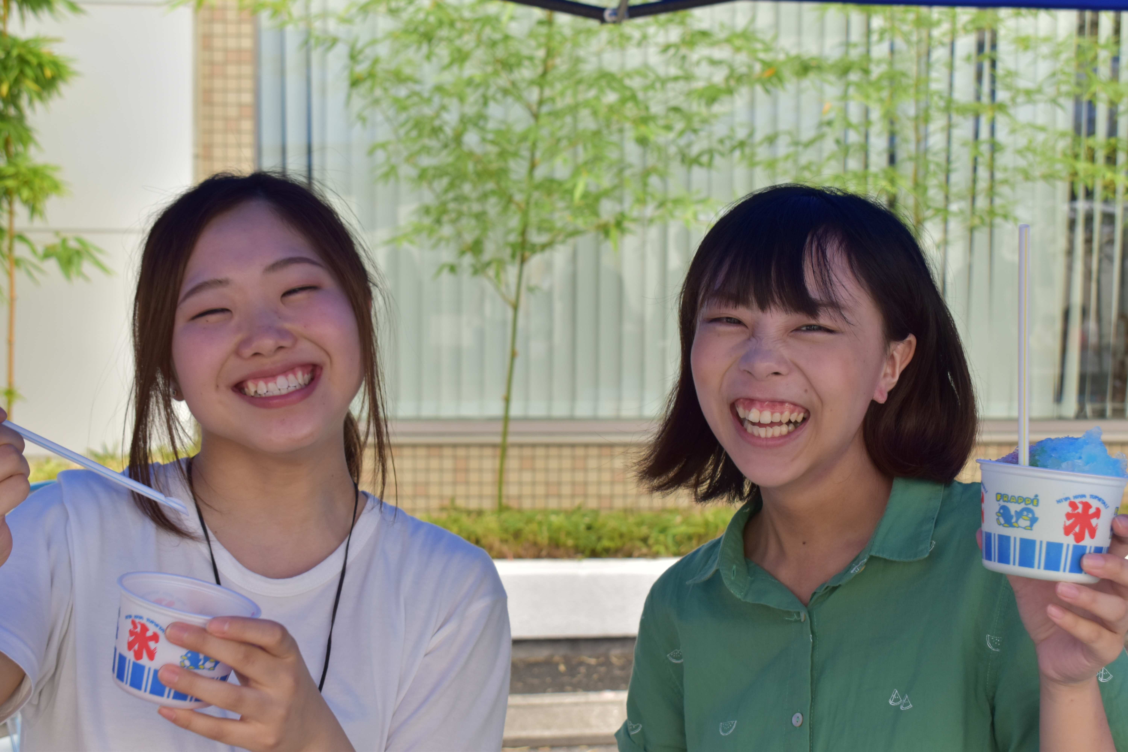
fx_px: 1880
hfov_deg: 33.4
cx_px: 564
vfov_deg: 22.6
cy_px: 376
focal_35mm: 60
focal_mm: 40
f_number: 7.1
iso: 400
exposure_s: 1/200
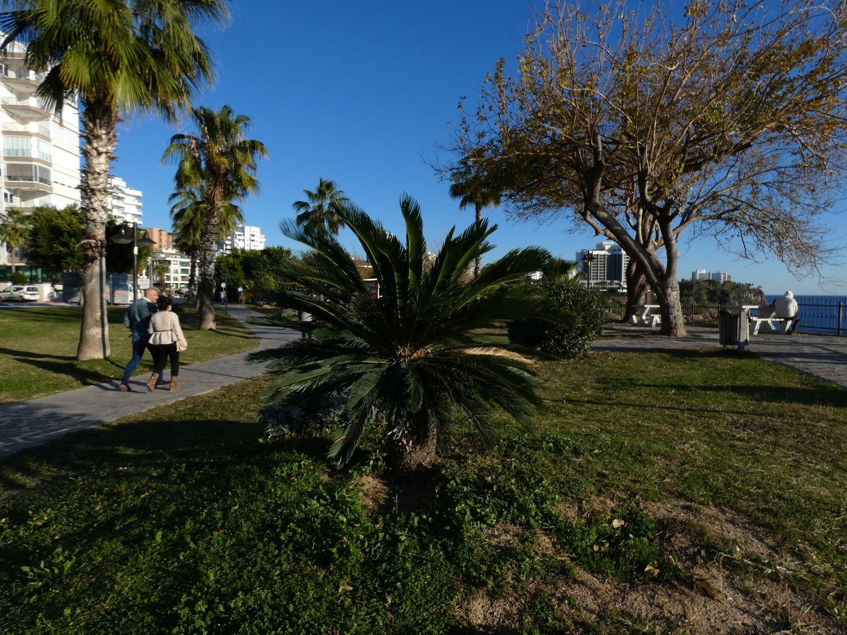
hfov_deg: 81.7
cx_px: 424
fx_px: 489
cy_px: 318
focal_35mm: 20
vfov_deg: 66.0
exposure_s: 1/1000
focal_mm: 3.6
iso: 80
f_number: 4.5
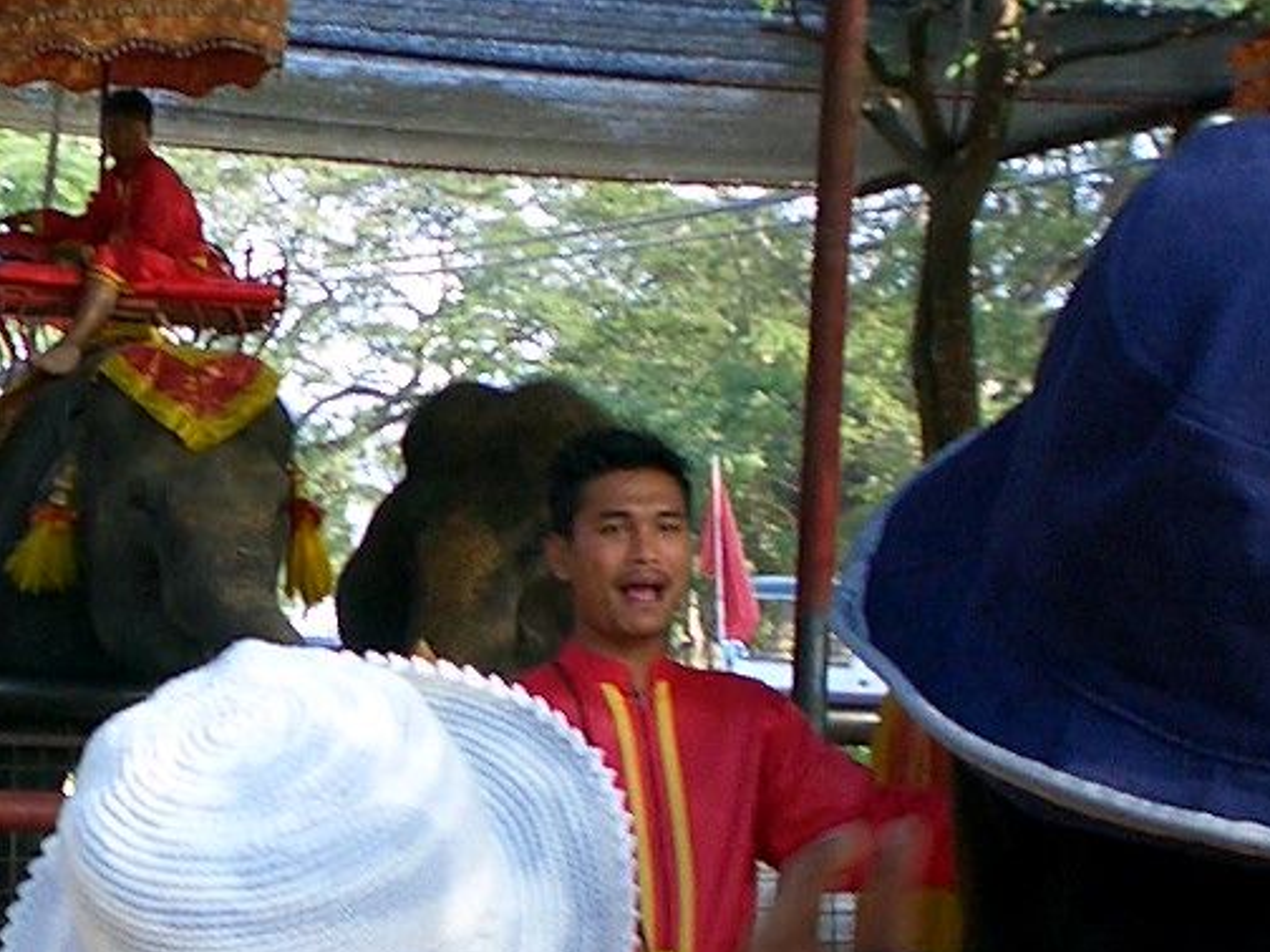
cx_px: -207
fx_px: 3449
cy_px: 924
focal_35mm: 94
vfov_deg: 15.5
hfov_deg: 19.8
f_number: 3.5
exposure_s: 1/125
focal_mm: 5.6
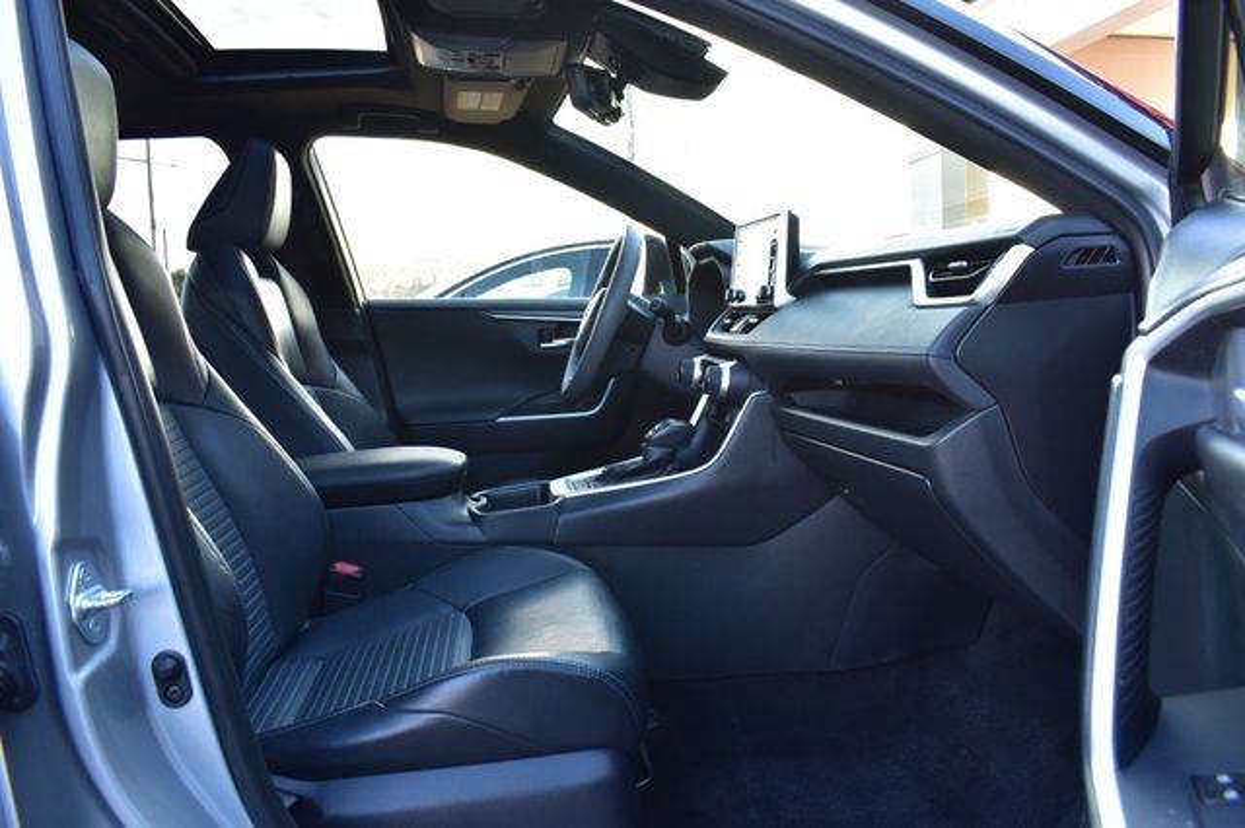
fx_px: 933
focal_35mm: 27
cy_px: 414
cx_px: 622
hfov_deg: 67.4
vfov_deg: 47.9
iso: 400
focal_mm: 18
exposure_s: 1/50
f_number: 8
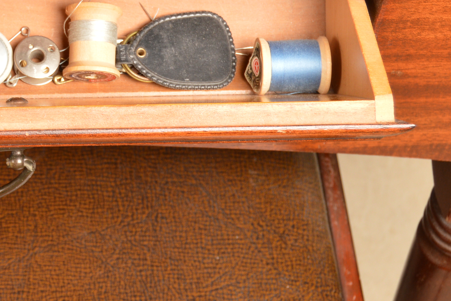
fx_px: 1892
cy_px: 33
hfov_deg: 13.3
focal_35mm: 151
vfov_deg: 9.1
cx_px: -47
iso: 200
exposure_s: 1/160
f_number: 7.1
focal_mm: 40
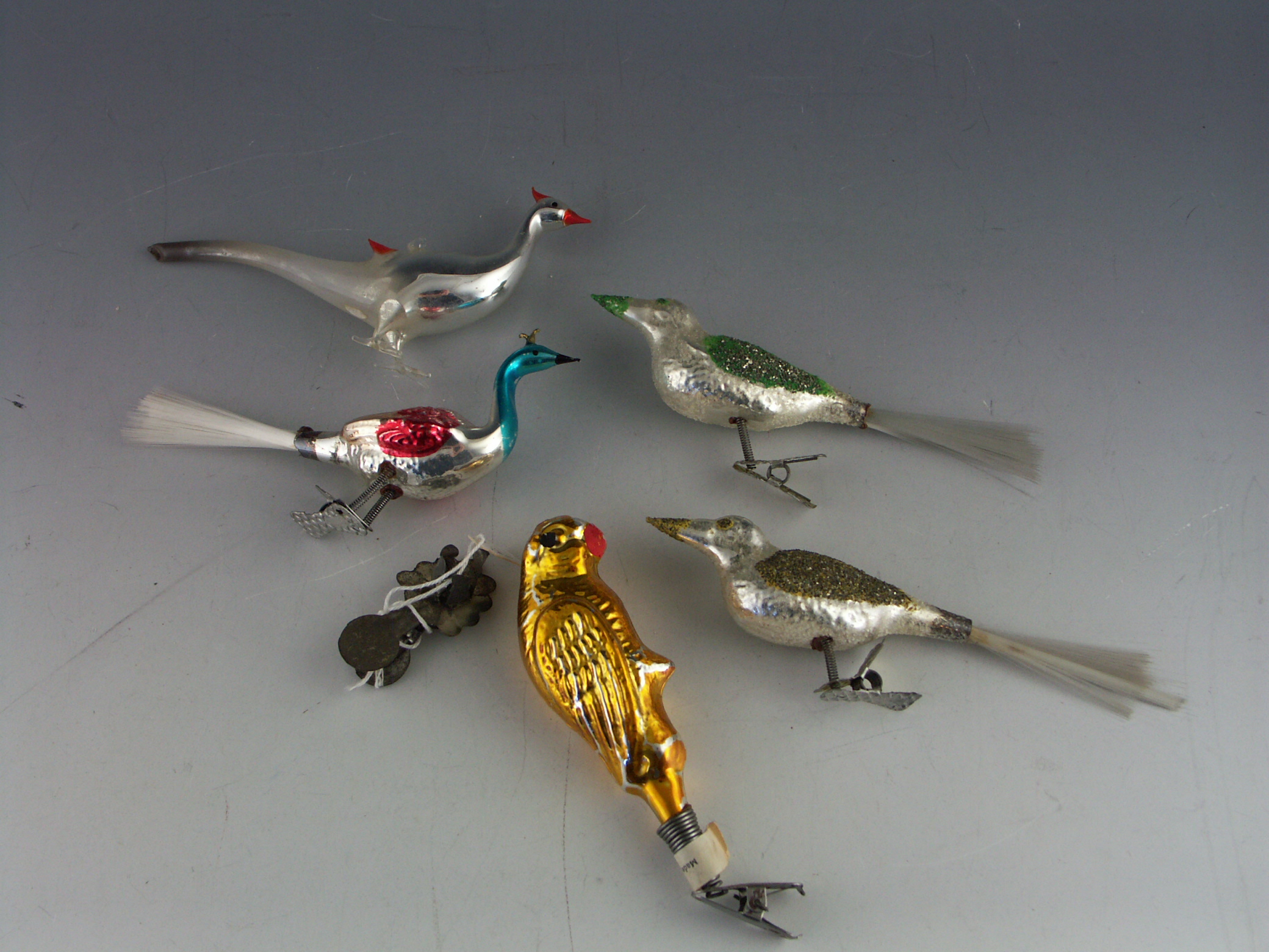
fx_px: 1503
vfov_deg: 35.1
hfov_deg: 45.8
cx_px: 634
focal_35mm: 41
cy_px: 476
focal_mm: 10.56
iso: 100
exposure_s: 1/100
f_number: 4
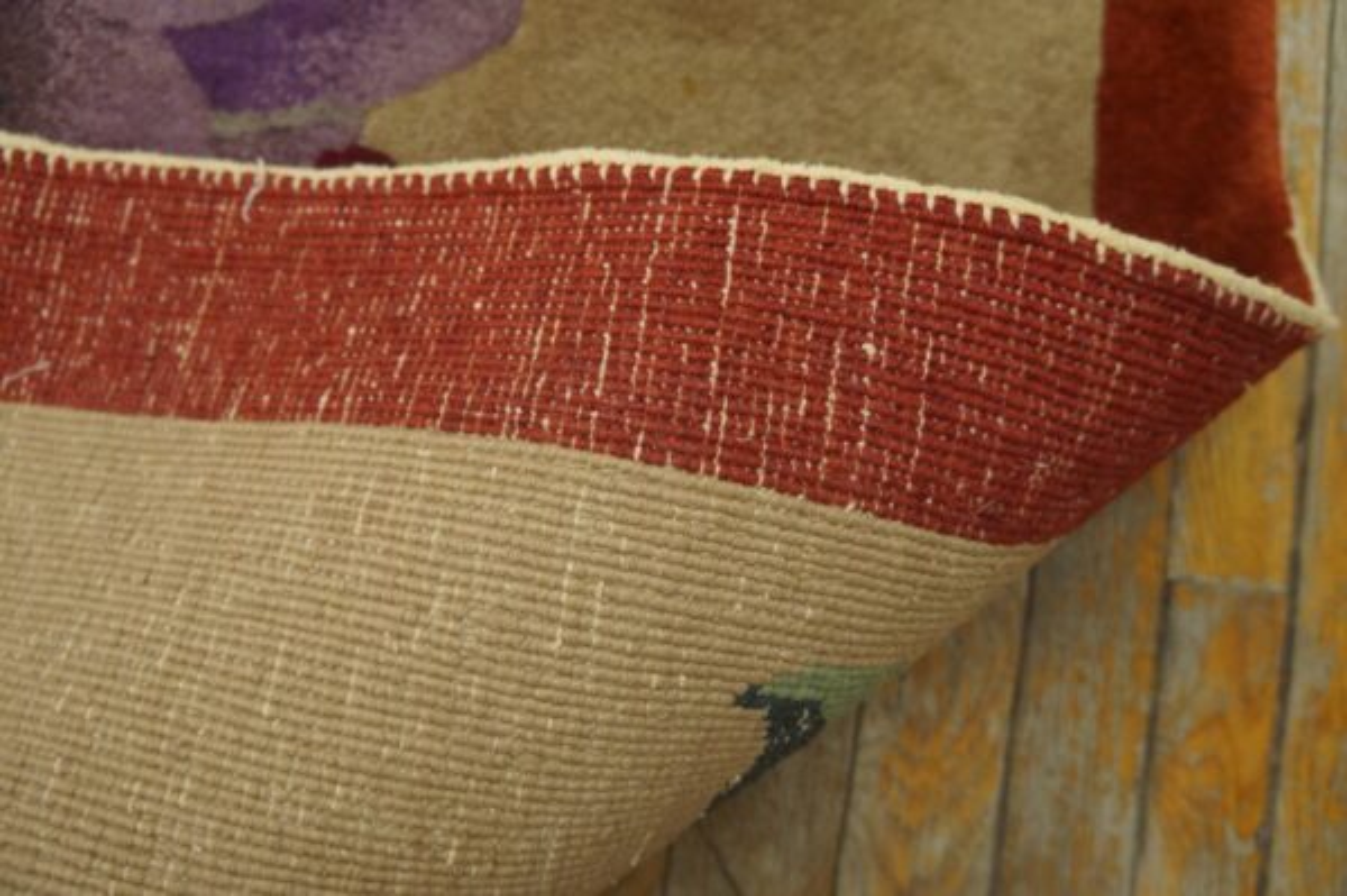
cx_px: 674
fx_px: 1009
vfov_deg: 47.9
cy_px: 448
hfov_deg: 67.4
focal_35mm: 27
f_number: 4
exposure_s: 1/60
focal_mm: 18
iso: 1250
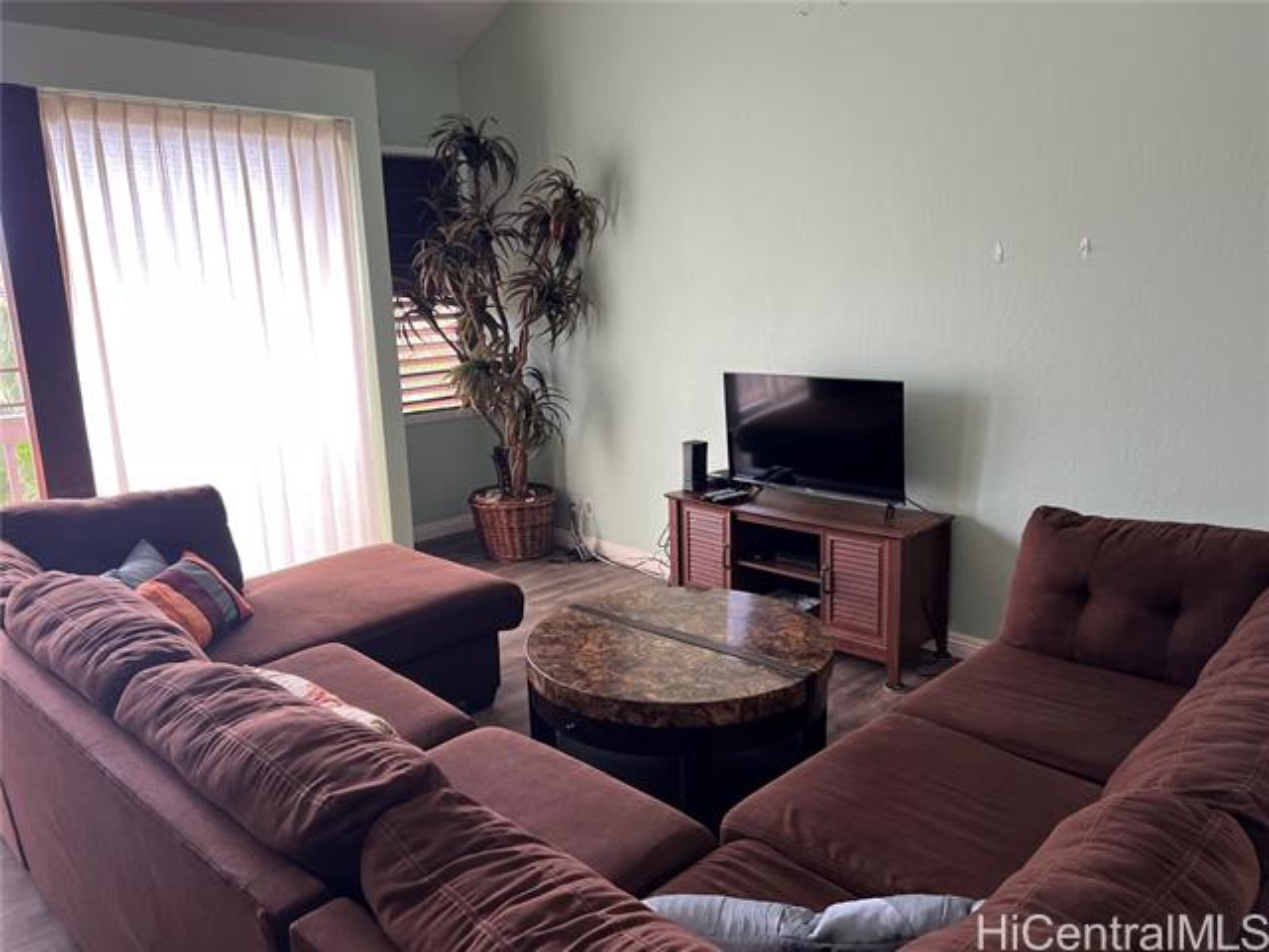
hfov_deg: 67.3
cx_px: 634
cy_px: 476
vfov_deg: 53.1
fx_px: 953
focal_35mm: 26
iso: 125
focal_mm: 5.7
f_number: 1.5
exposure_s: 1/121
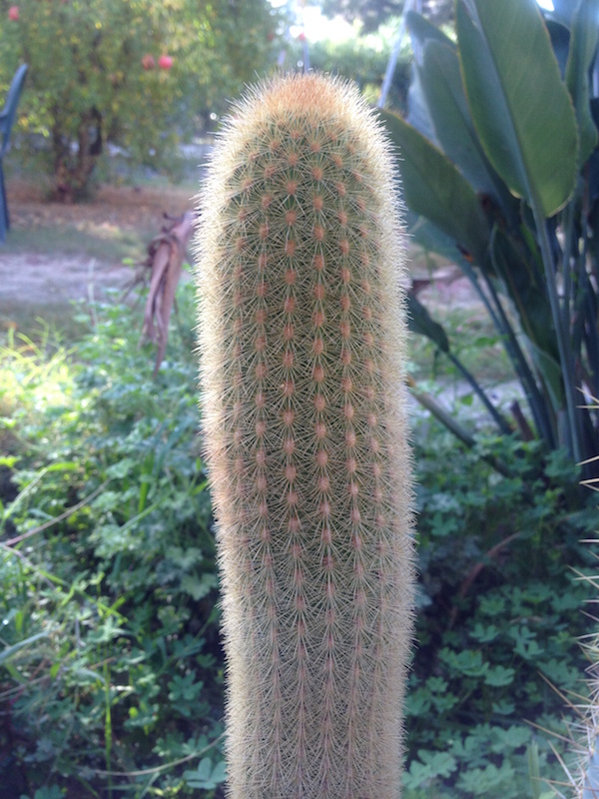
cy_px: 400
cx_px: 300
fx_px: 808
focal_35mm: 35
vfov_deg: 52.6
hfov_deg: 40.7
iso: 64
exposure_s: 1/120
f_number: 2.4
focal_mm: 4.28
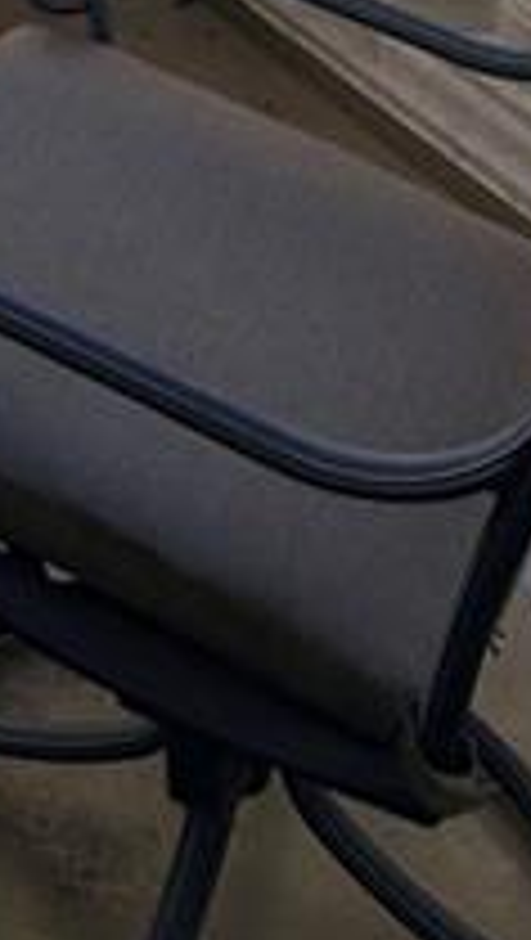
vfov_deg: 16.9
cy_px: -769
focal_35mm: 104
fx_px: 2596
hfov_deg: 10.9
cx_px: -418
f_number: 1.5
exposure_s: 1/3165
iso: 50
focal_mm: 5.7
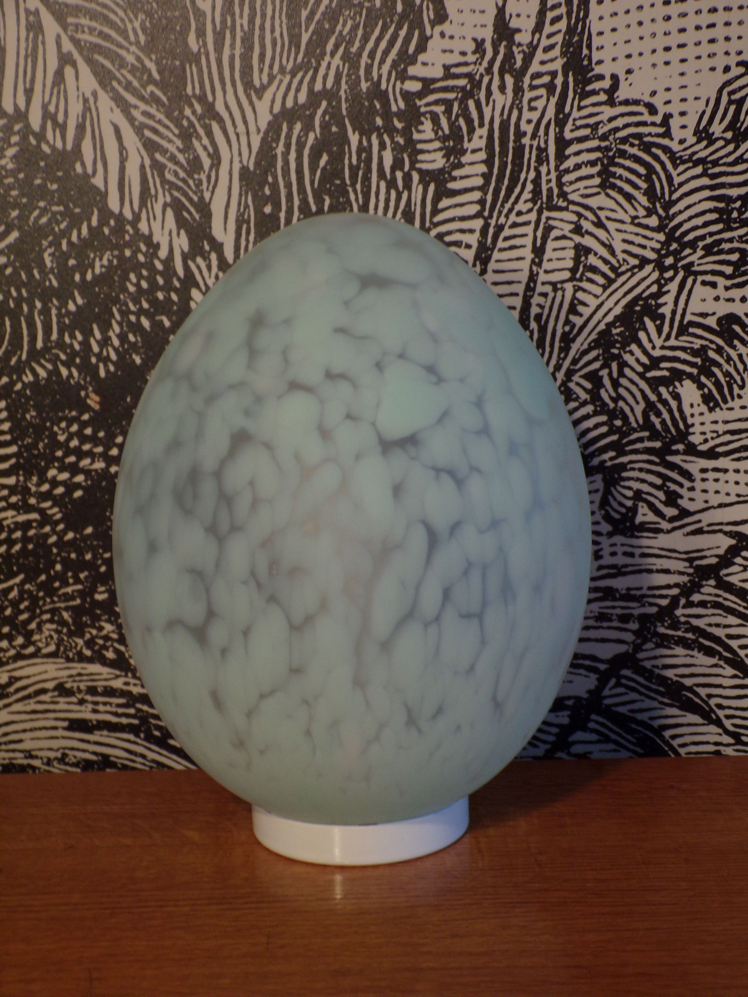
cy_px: 498
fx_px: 1412
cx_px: 374
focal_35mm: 49
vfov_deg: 38.9
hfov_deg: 29.7
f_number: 3.5
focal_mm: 8.7
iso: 177
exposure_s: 1/34
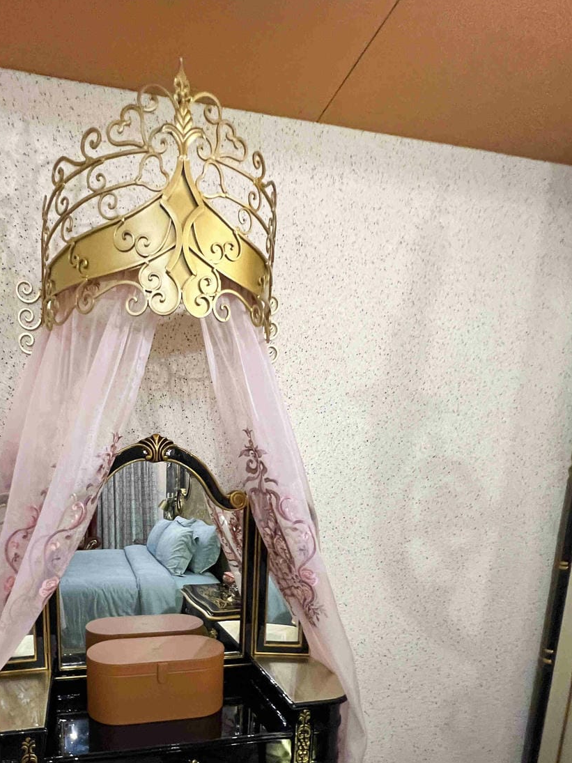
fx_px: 419
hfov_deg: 65.9
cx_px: 169
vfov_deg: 79.4
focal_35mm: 19
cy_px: 555
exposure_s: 1/60
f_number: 1.8
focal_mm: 1.57
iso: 500
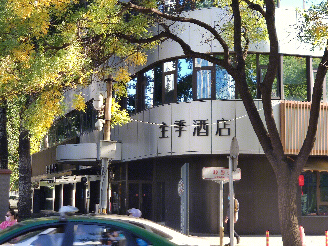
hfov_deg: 28.2
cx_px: 164
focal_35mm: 69
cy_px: 123
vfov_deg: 21.3
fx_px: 654
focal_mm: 6.22
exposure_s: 1/100
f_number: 2.2
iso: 100
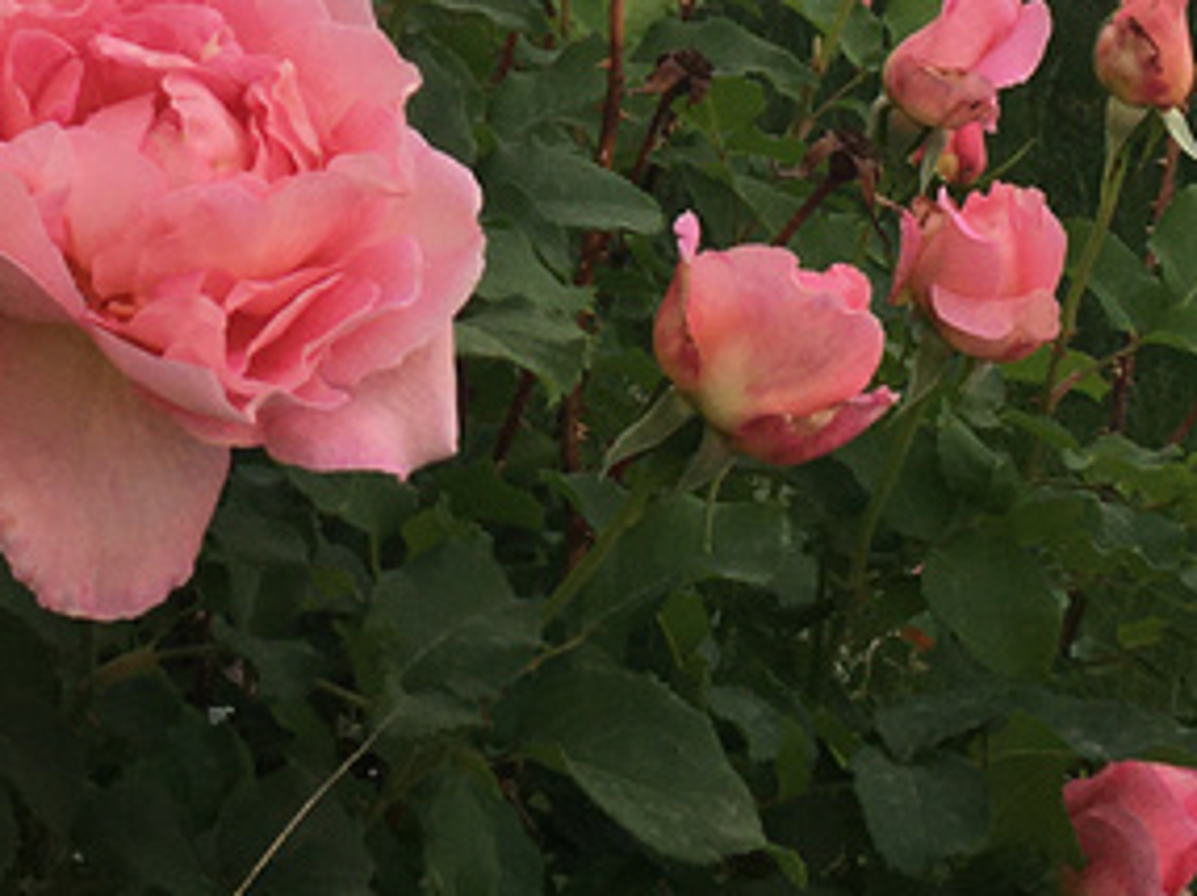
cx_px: 239
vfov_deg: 13.4
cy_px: -469
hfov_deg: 18.7
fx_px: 3593
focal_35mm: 104
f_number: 2.2
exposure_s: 1/699
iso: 25
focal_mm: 4.15
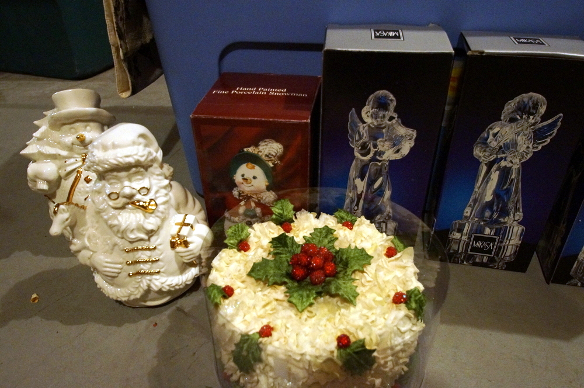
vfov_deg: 50.3
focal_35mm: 26
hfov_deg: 70.5
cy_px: 194
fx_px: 413
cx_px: 292
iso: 3200
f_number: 4
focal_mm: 17
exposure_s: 1/25
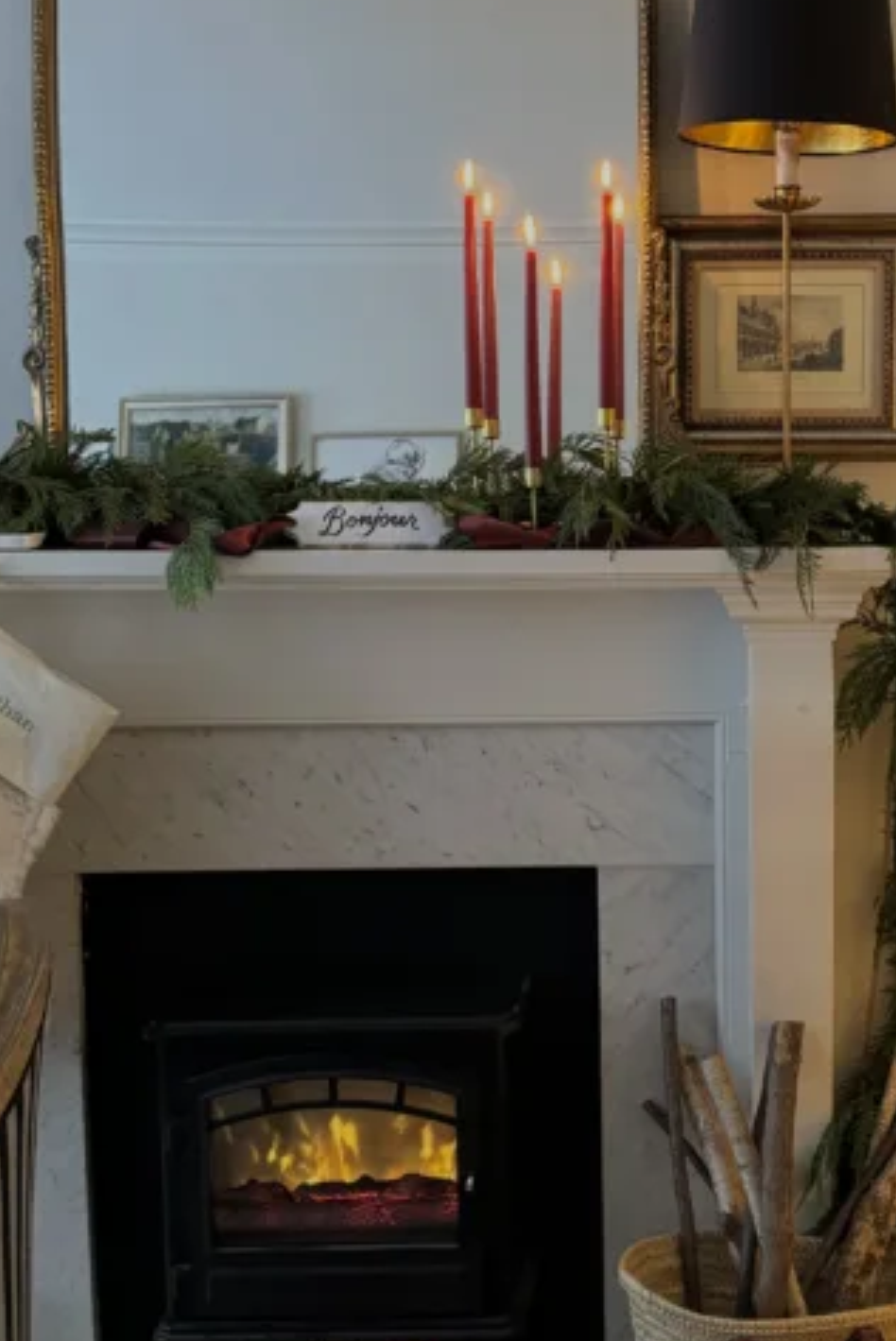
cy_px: 680
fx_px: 2013
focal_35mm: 54
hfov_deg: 24.7
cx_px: 726
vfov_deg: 36.8
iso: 640
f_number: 1.78
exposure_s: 1/60
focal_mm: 6.86
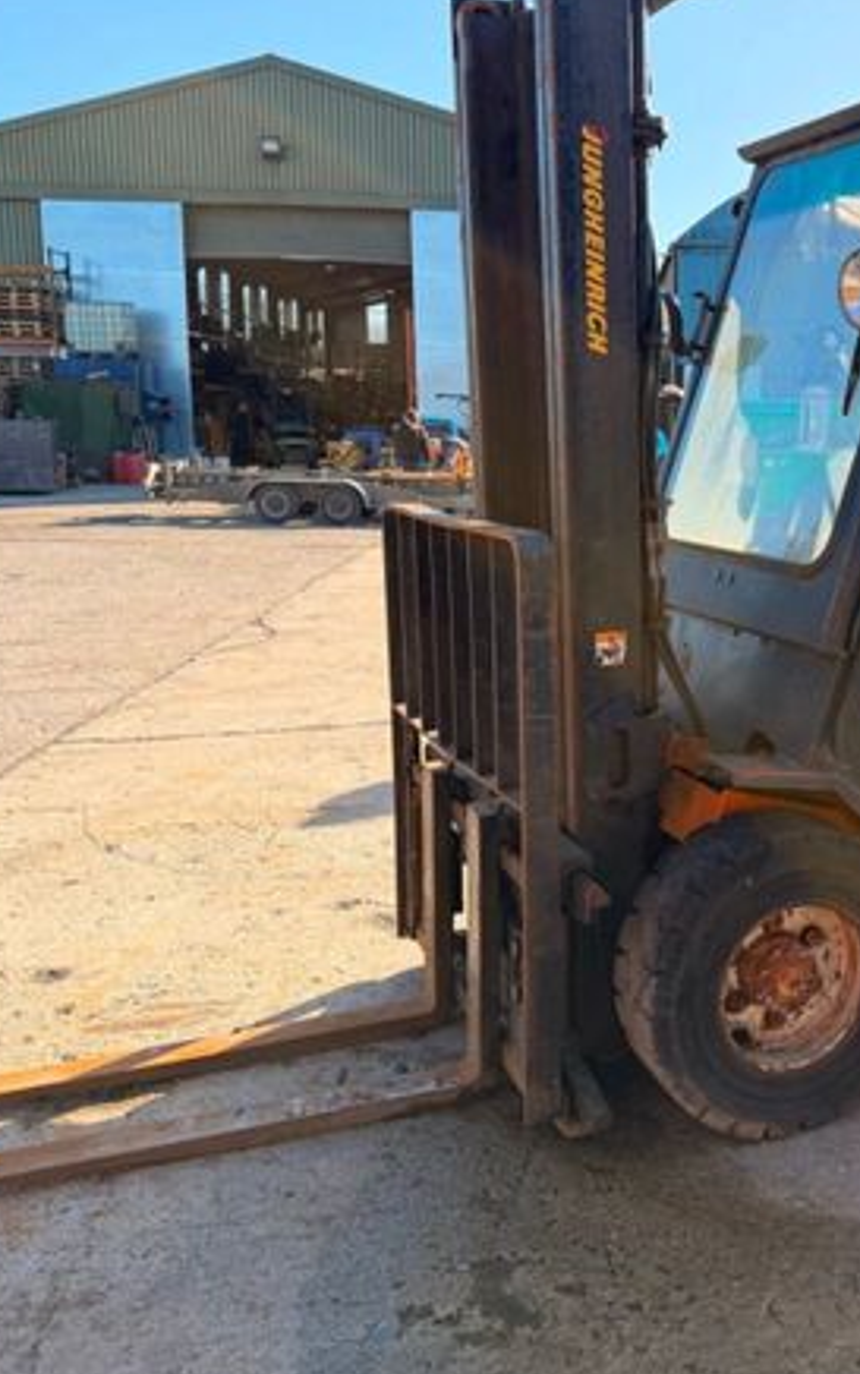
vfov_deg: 55.3
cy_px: 671
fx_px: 1311
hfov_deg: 35.1
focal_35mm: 35
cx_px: 696
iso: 100
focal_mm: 6.76
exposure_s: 1/943
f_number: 1.78
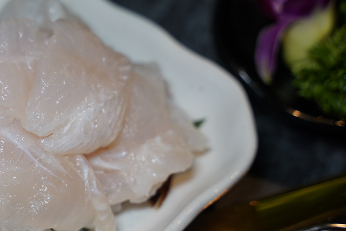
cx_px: 25
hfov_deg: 14.4
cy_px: 128
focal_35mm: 141
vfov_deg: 9.7
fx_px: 1356
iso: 200
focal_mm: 75
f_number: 4
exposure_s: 1/80
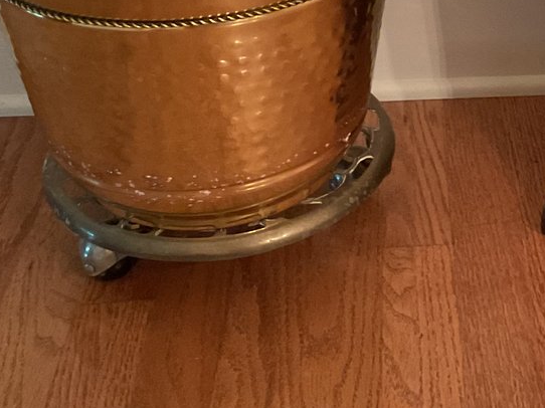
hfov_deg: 23.3
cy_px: 11
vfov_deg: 17.8
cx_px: 527
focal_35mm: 81
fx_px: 1275
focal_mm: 3
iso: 250
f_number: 1.8
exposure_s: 1/30
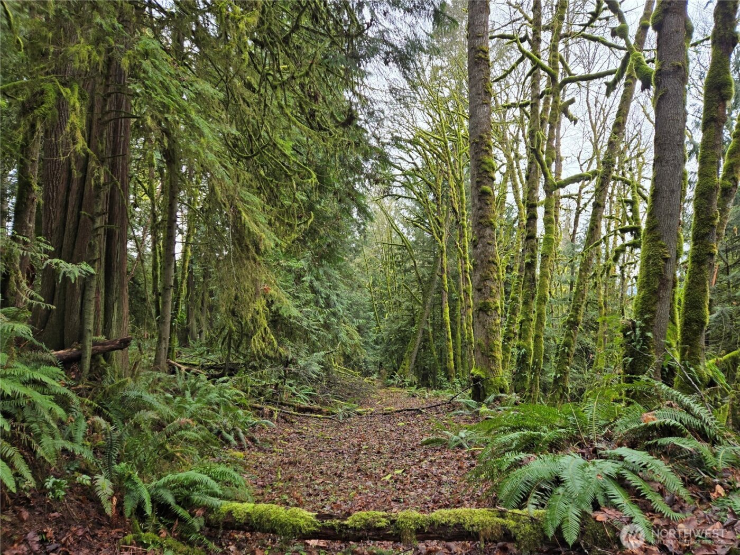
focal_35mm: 23
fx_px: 492
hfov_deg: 73.9
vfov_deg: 58.9
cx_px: 370
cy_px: 278
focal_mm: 5.4
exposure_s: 1/180
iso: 25
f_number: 1.8
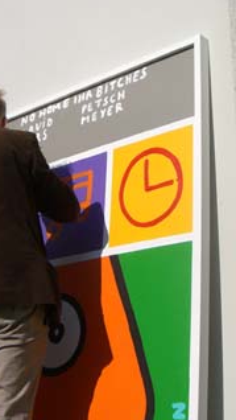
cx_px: 102
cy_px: 213
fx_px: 723
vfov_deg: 32.3
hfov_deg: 18.5
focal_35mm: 65
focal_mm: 6.2
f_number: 4.3
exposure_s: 1/2000
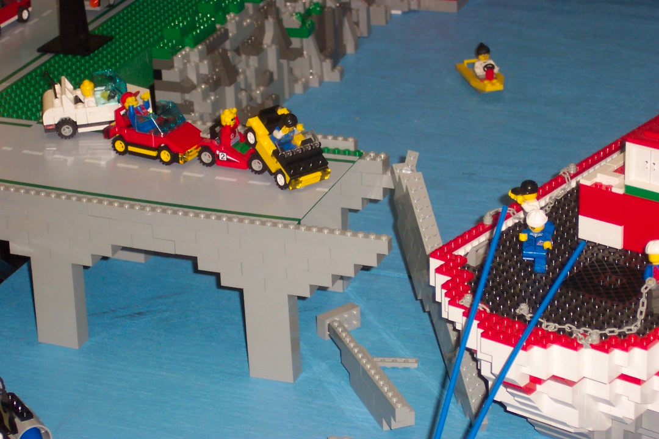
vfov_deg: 12.0
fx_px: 2087
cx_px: 330
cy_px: 220
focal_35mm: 114
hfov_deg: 17.9
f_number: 4.8
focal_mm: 24
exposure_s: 1/90
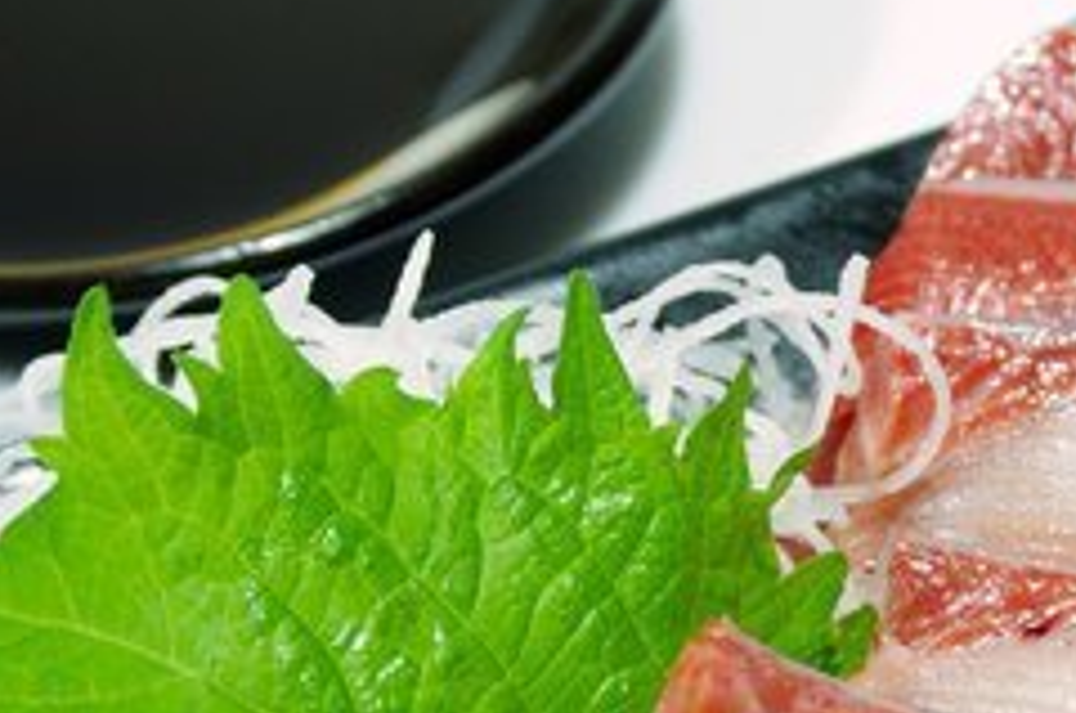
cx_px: 1314
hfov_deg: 10.5
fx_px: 5727
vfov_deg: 7.1
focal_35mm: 192
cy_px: 592
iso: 200
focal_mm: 48
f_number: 8
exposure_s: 1/4
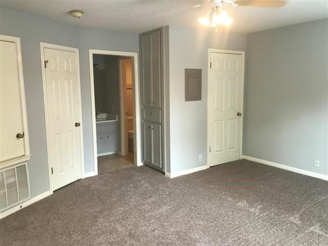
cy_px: 123
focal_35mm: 28
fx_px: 265
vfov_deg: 49.7
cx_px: 164
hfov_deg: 63.4
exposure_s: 1/24
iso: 32
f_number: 1.8
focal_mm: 3.99
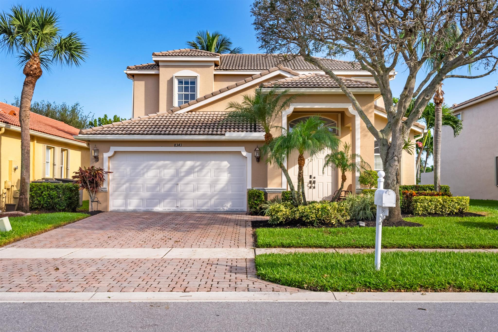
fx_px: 484
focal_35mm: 35
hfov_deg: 54.4
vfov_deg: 37.9
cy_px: 166
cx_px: 249
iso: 100
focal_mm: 35
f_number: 11
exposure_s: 1/50
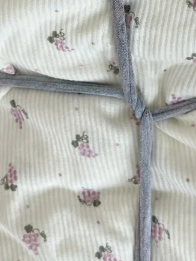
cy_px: 11
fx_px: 648
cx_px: 143
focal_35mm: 86
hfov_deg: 17.1
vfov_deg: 22.0
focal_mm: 5.1
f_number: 1.6
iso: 125
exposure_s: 1/121
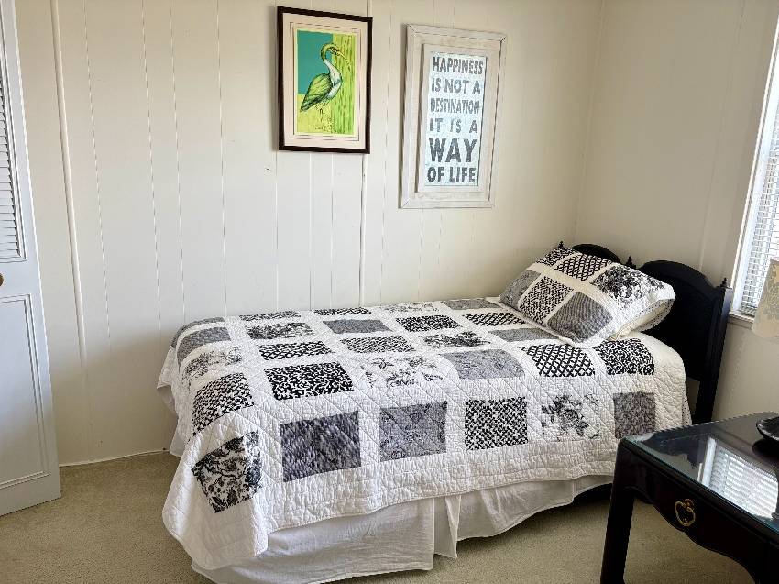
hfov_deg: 67.3
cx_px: 390
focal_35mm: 26
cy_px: 292
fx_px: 585
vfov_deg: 53.0
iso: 100
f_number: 1.6
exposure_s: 1/122
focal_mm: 5.96
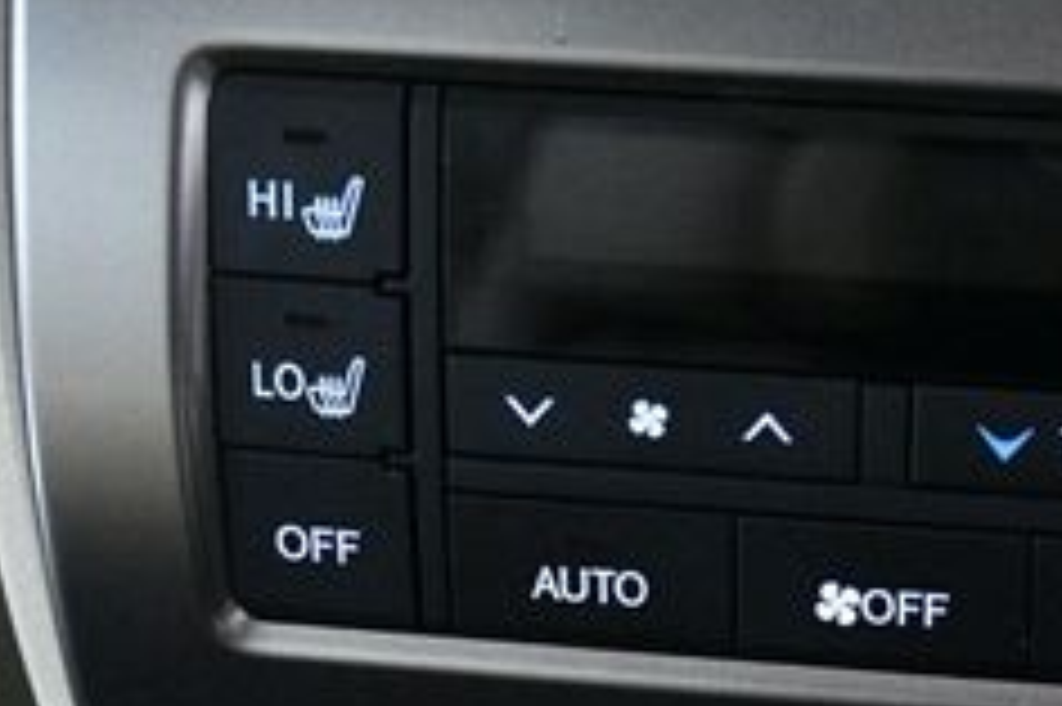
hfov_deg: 15.7
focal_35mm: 130
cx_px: 824
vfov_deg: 10.5
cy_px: 684
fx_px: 3832
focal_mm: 32
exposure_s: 1/60
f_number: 4
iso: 5000
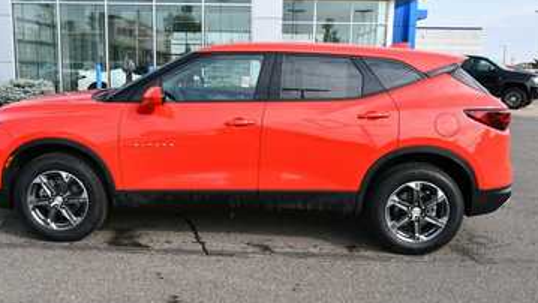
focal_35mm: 35
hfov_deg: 56.6
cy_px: 143
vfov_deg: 33.7
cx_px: 247
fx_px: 499
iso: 160
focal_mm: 20
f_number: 8
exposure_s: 1/250
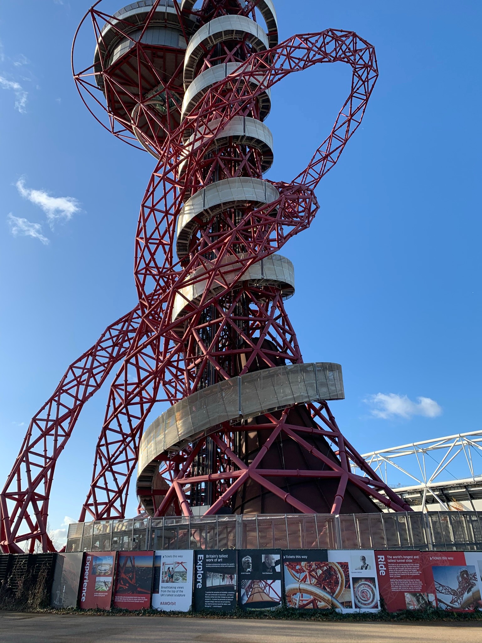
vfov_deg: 67.3
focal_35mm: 26
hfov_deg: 53.1
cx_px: 241
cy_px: 322
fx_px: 483
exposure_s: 1/1043
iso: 25
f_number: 1.8
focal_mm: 4.25
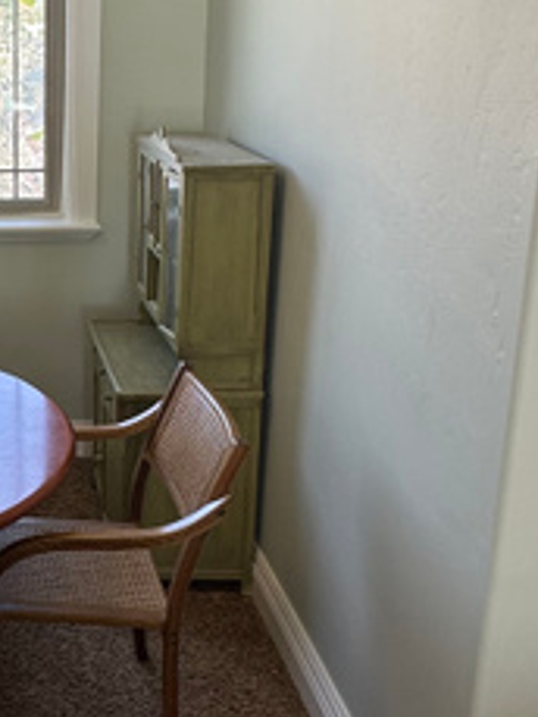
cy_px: 241
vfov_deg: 39.9
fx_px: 973
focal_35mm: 47
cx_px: -100
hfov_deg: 27.4
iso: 50
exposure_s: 1/120
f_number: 2.2
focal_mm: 2.22
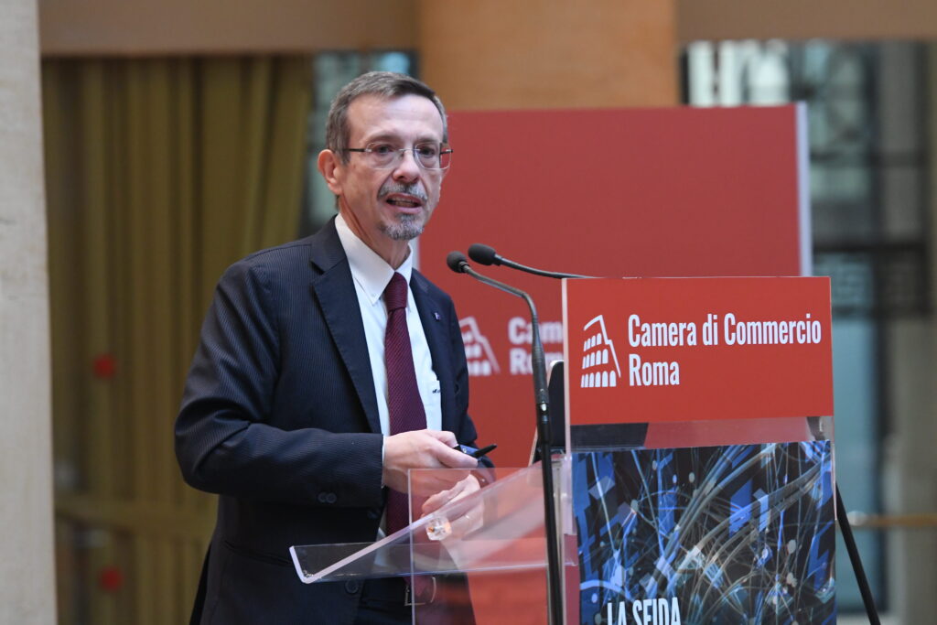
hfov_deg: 9.5
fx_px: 5661
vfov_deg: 6.3
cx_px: 468
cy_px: 312
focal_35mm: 218
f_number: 3.2
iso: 3200
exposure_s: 1/160
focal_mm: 145
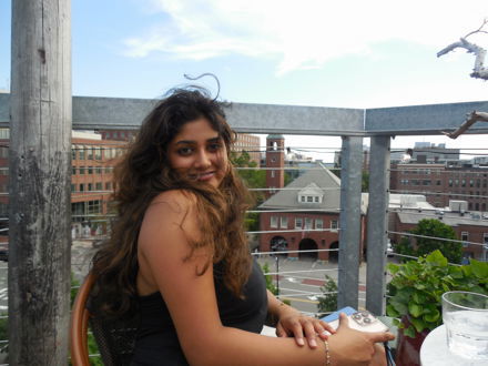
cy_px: 183
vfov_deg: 54.9
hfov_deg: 69.4
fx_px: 352
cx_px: 244
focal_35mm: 25
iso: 125
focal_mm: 4.5
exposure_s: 1/320
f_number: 3.3
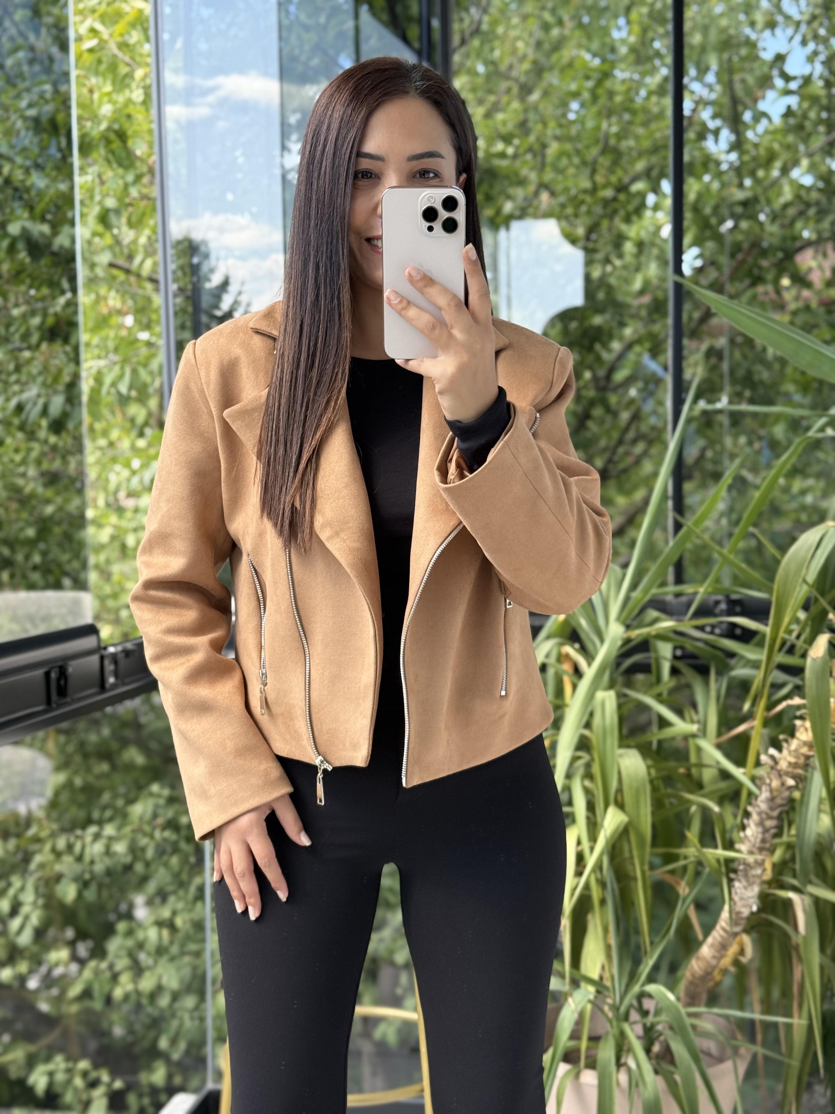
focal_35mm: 48
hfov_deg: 30.3
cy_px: 557
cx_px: 418
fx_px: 1544
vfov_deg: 39.7
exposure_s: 1/252
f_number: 1.78
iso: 80
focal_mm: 6.76
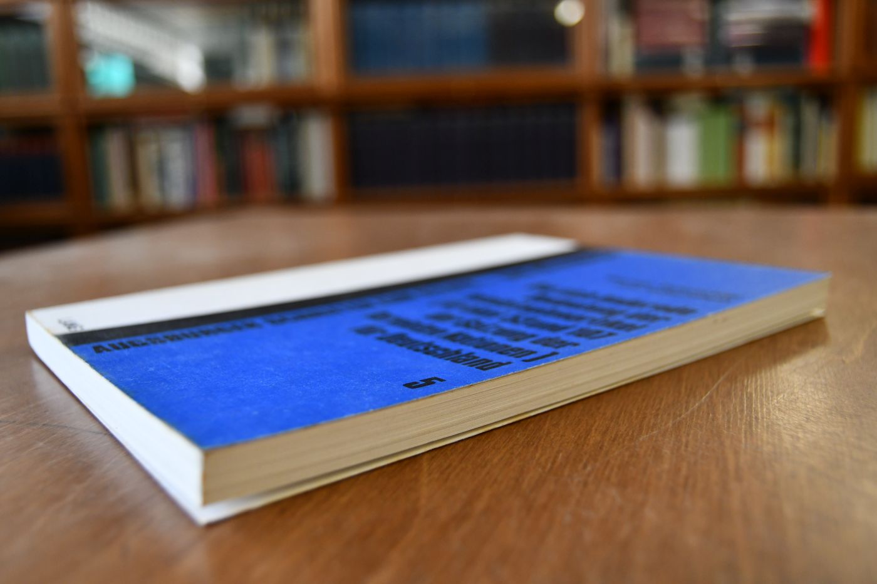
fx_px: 828
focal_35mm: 34
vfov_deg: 38.9
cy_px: 292
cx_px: 438
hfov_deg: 55.8
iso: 800
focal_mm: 23
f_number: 3.8
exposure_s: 1/160
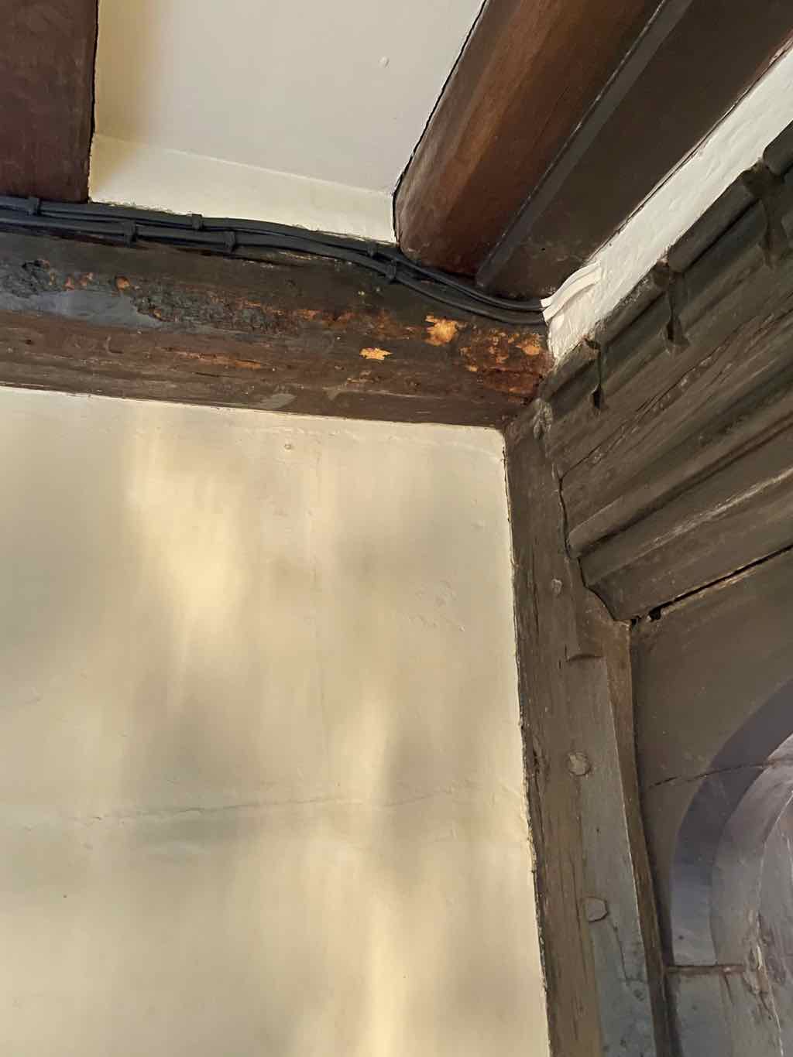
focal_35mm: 26
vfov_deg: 67.3
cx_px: 396
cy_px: 528
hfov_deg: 53.0
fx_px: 794
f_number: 1.6
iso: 1000
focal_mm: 4.2
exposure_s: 1/17
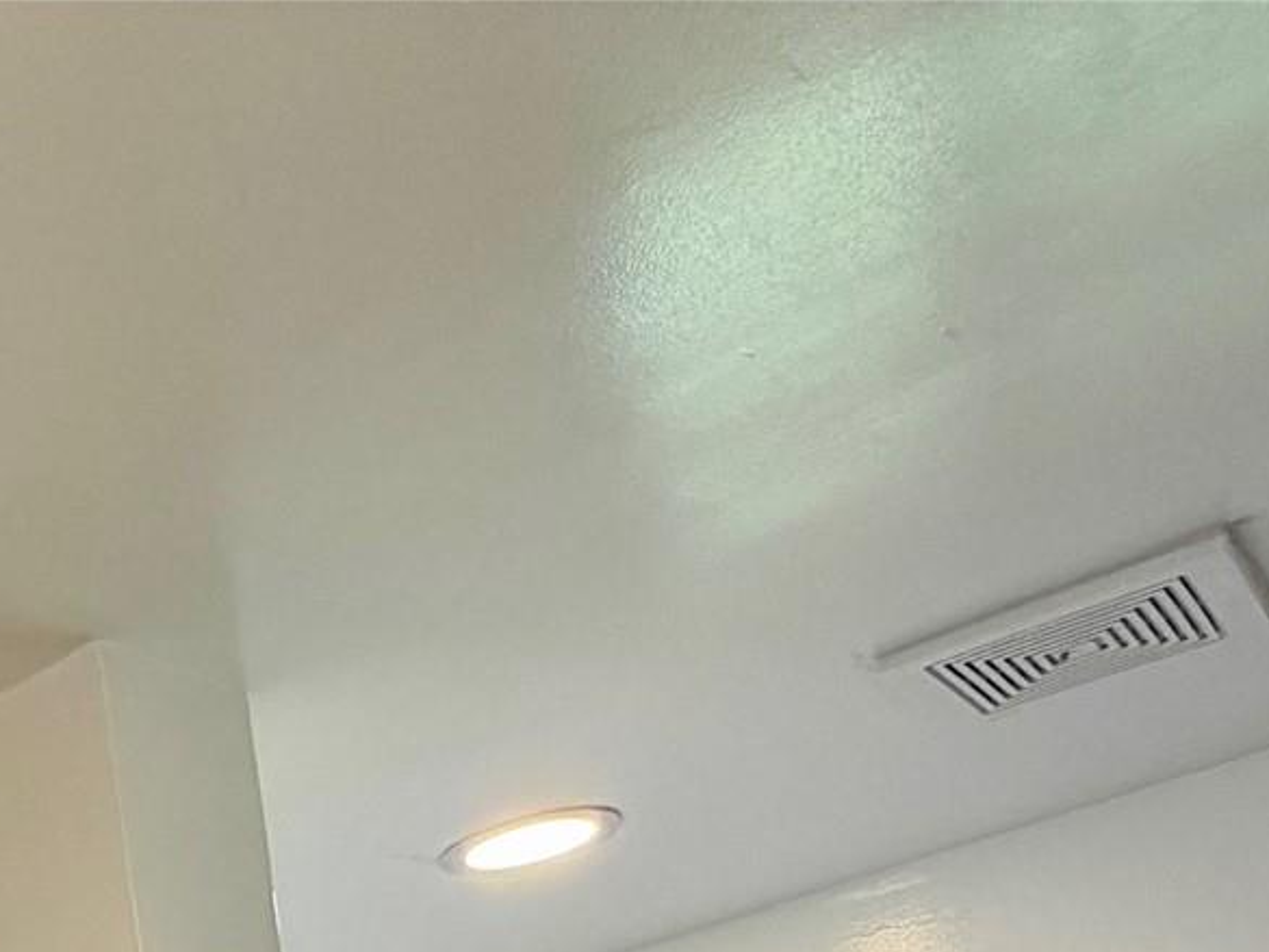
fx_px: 1797
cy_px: 1663
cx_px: 104
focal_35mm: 49
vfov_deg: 21.2
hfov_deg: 36.3
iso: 160
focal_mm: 2.22
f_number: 2.2
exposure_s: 1/120
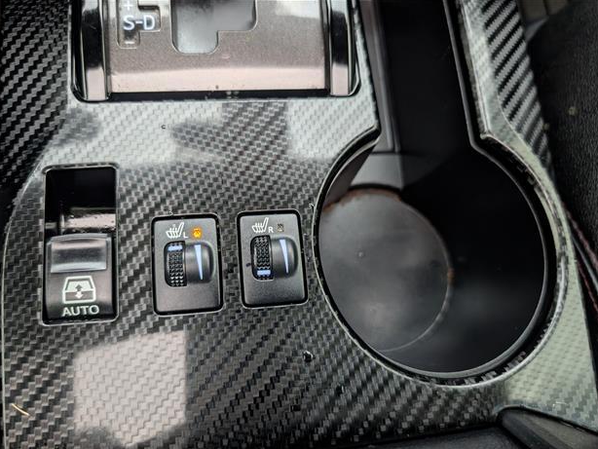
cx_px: 292
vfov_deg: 54.9
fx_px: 432
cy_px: 233
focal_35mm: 25
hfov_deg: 69.4
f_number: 1.68
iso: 828
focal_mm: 6.9
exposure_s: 1/227
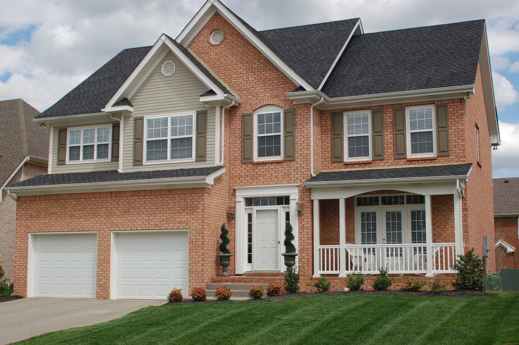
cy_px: 172
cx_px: 260
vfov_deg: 26.4
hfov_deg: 38.9
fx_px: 735
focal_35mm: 51
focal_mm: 34
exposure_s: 1/320
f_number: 9
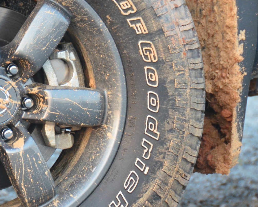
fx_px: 3444
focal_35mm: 451
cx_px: 9
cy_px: 88
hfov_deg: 4.3
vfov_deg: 3.4
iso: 1600
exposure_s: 1/60
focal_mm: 130
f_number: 5.6
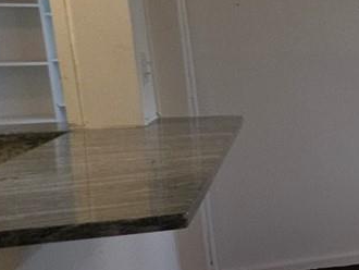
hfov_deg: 16.2
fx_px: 654
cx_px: 824
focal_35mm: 63
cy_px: 138
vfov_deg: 23.3
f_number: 1.9
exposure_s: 1/60
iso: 50
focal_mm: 2.2
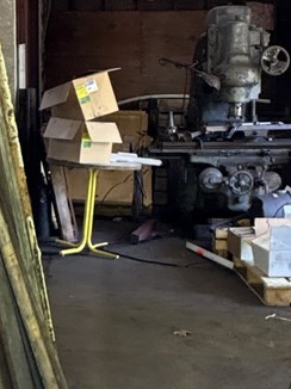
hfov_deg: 21.9
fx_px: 741
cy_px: 165
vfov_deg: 29.4
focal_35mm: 66
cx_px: 47
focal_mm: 2.22
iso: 250
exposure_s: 1/60
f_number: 2.2
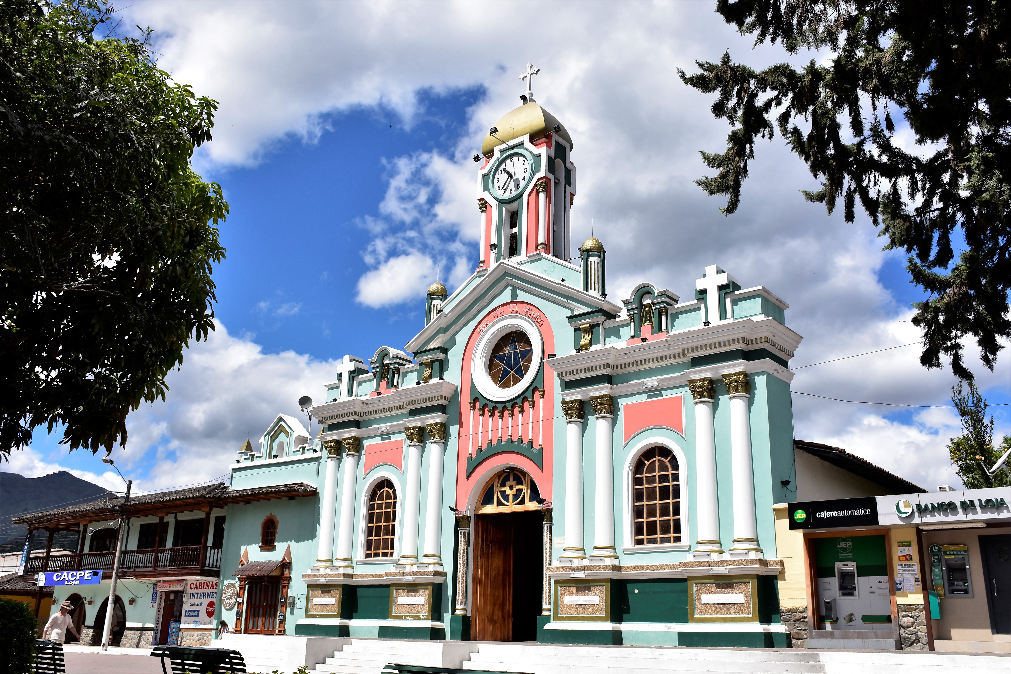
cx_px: 506
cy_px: 337
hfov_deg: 61.9
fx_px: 842
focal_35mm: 30
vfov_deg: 43.6
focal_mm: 20
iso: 200
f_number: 8
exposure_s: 1/800
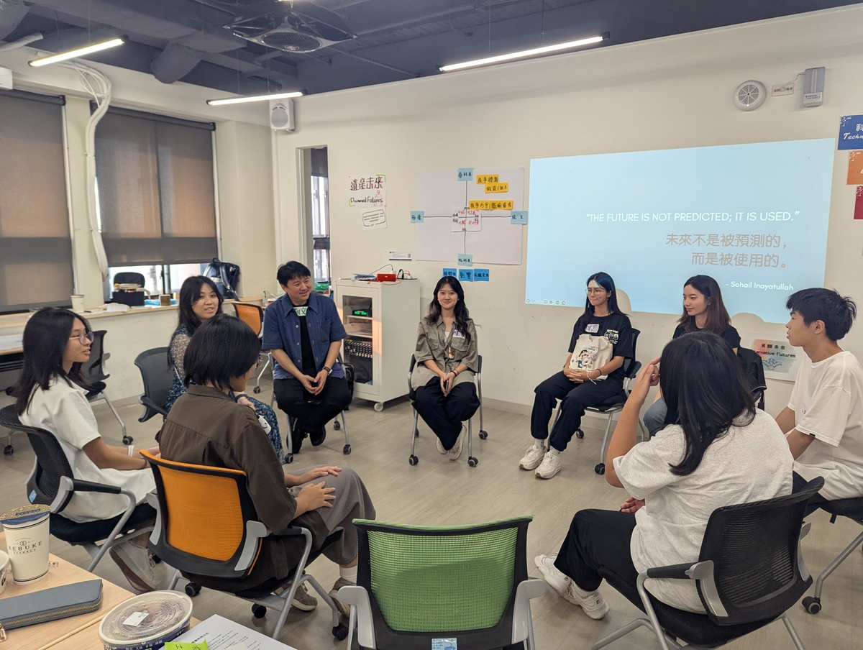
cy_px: 325
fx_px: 599
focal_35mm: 24
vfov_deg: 57.0
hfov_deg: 71.5
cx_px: 432
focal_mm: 6.81
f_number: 1.85
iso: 216
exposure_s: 1/120
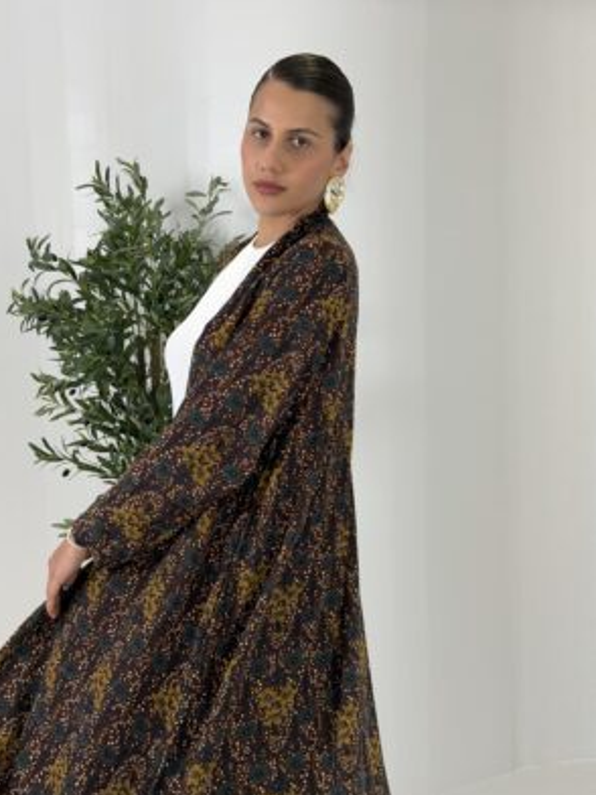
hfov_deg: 29.7
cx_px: 294
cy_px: 404
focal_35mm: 49
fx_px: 1125
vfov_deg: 38.9
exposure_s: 1/429
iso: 64
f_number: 1.78
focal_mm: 6.76
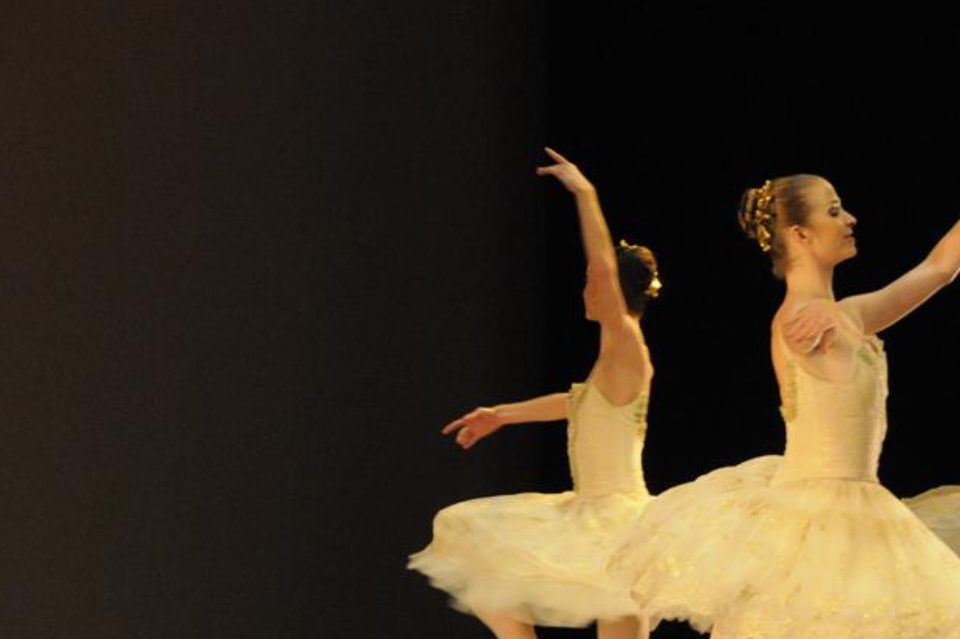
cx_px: 799
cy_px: 543
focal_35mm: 229
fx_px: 6102
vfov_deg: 6.0
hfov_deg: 9.0
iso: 3200
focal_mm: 82
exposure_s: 1/125
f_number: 8
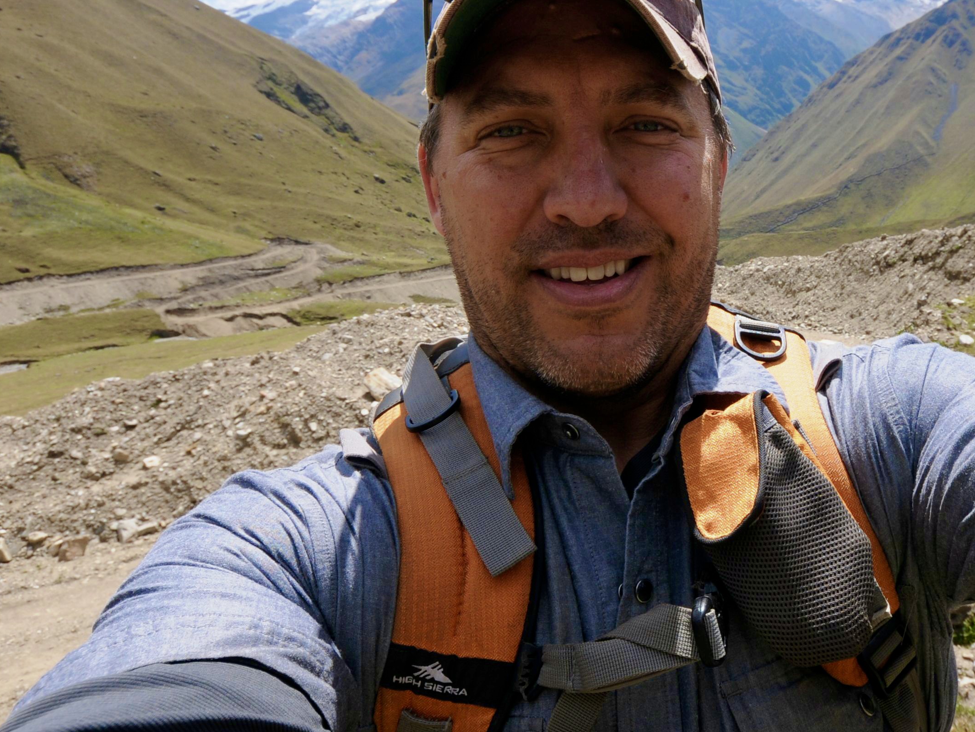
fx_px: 817
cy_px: 234
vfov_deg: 47.3
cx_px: 676
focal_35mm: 29
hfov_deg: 59.7
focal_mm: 10
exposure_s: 1/250
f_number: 9
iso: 200
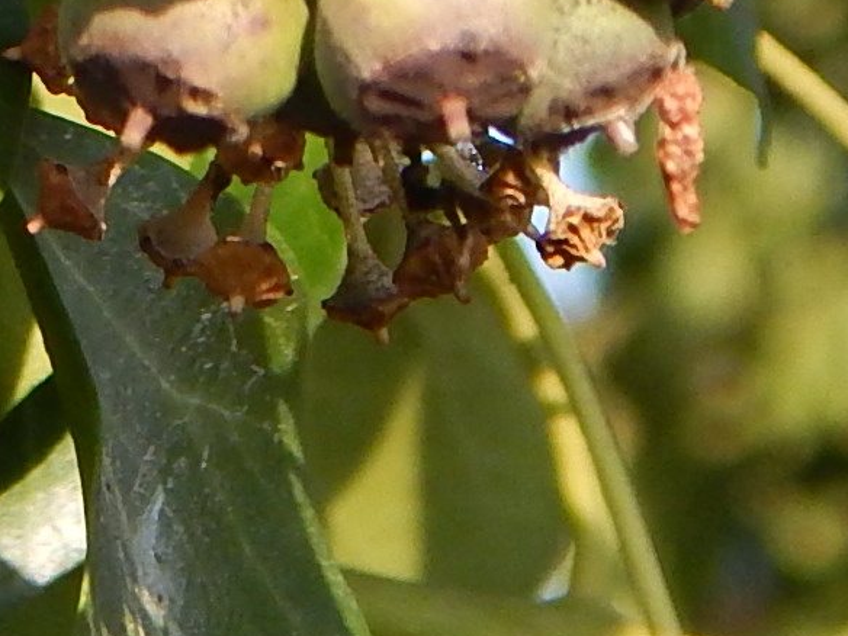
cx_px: -383
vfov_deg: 3.5
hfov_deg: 4.7
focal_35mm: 419
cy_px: -960
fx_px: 10264
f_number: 4.2
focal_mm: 13.5
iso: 180
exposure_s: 1/250
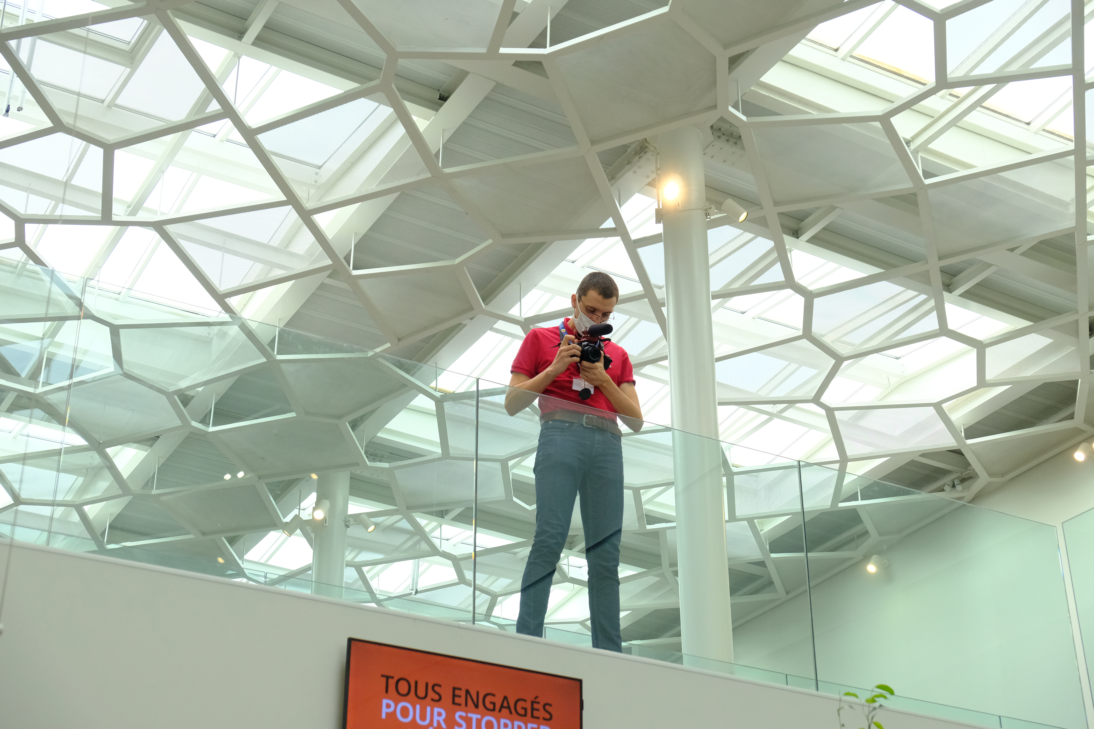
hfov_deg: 36.2
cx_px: 547
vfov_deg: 24.6
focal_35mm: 55
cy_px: 364
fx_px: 1671
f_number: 4.5
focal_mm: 36.6
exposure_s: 1/300
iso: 1600
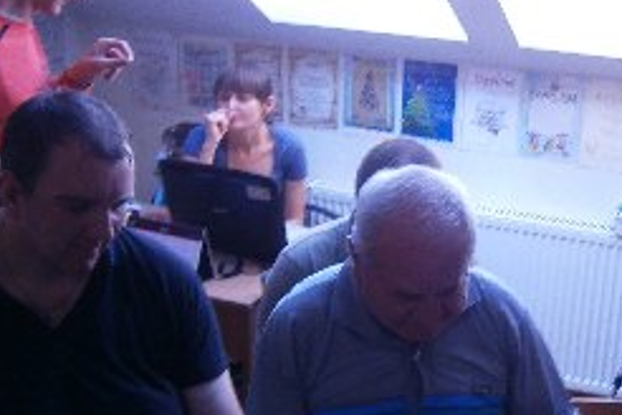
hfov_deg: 35.3
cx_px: 483
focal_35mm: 55
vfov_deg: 24.4
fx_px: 950
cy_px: 302
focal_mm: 4.7
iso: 125
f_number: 2.8
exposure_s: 1/30
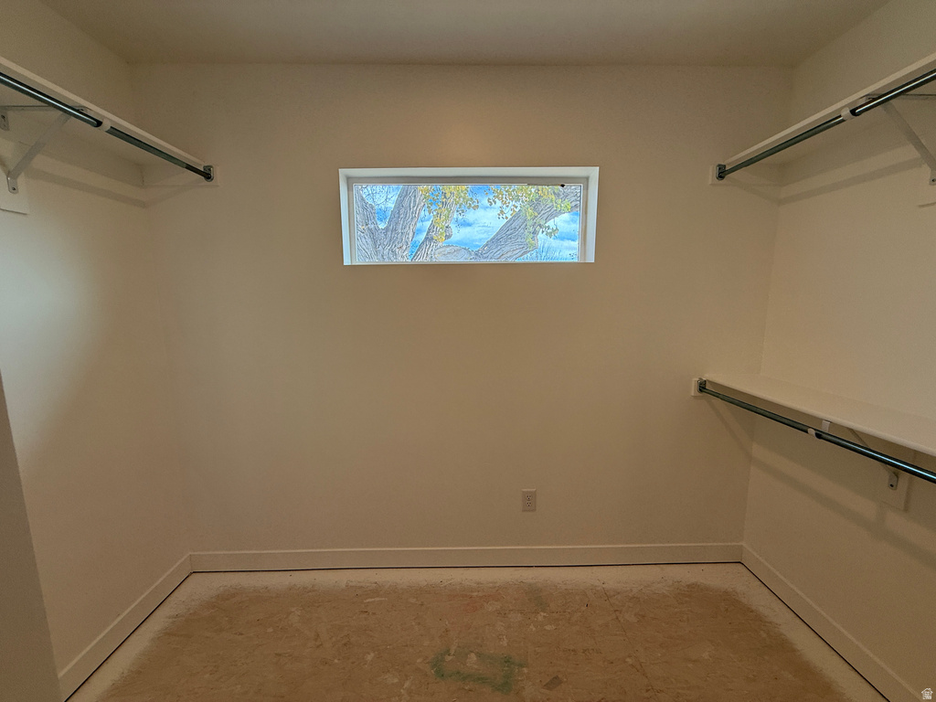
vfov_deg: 85.7
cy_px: 351
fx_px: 379
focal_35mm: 14
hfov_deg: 102.1
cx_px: 468
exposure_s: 1/144
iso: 64
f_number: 2.2
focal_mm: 2.22
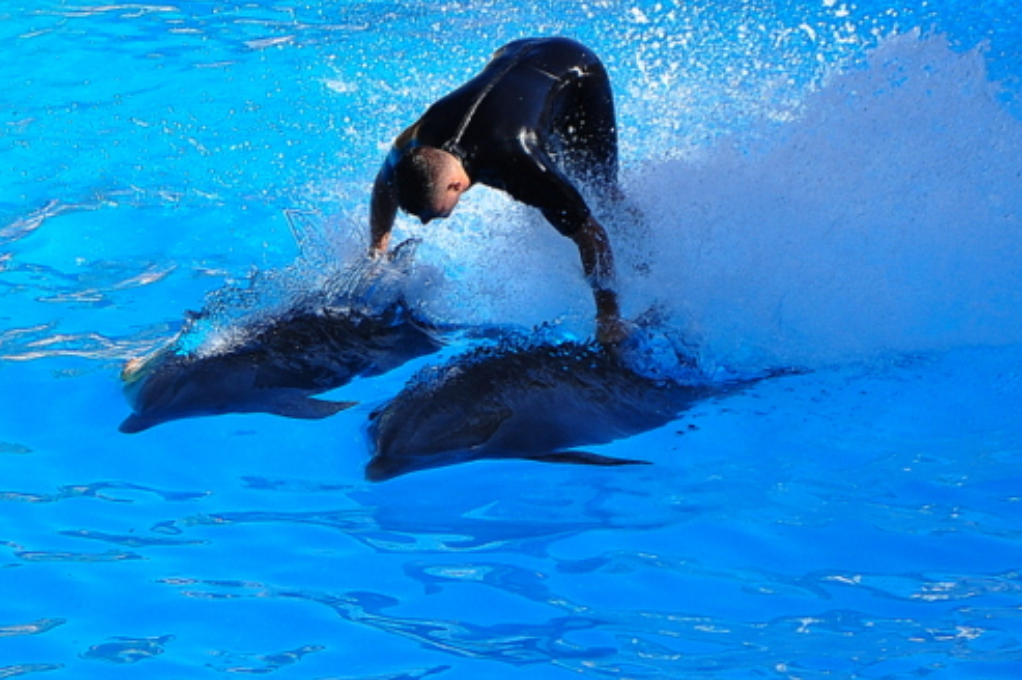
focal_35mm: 383
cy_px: 353
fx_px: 10871
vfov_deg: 3.6
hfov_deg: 5.4
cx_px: 110
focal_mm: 105
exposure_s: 1/800
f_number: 7.1
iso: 400
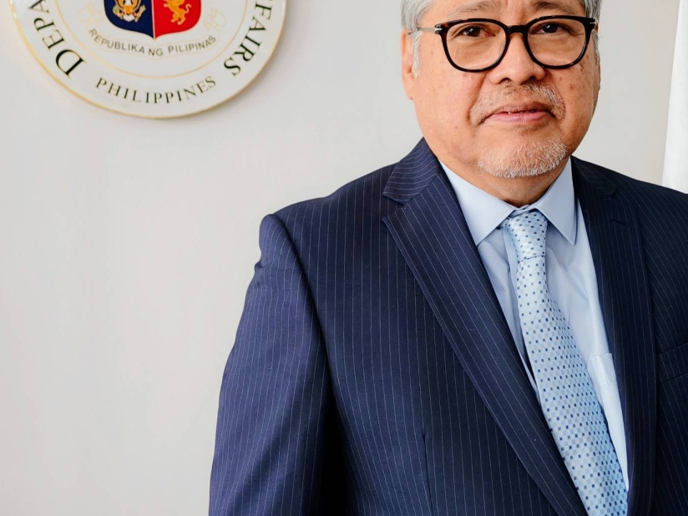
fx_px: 1014
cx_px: 455
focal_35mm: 51
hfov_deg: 37.1
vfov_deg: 28.3
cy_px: 151
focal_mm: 5.4
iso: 160
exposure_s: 1/100
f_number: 1.6
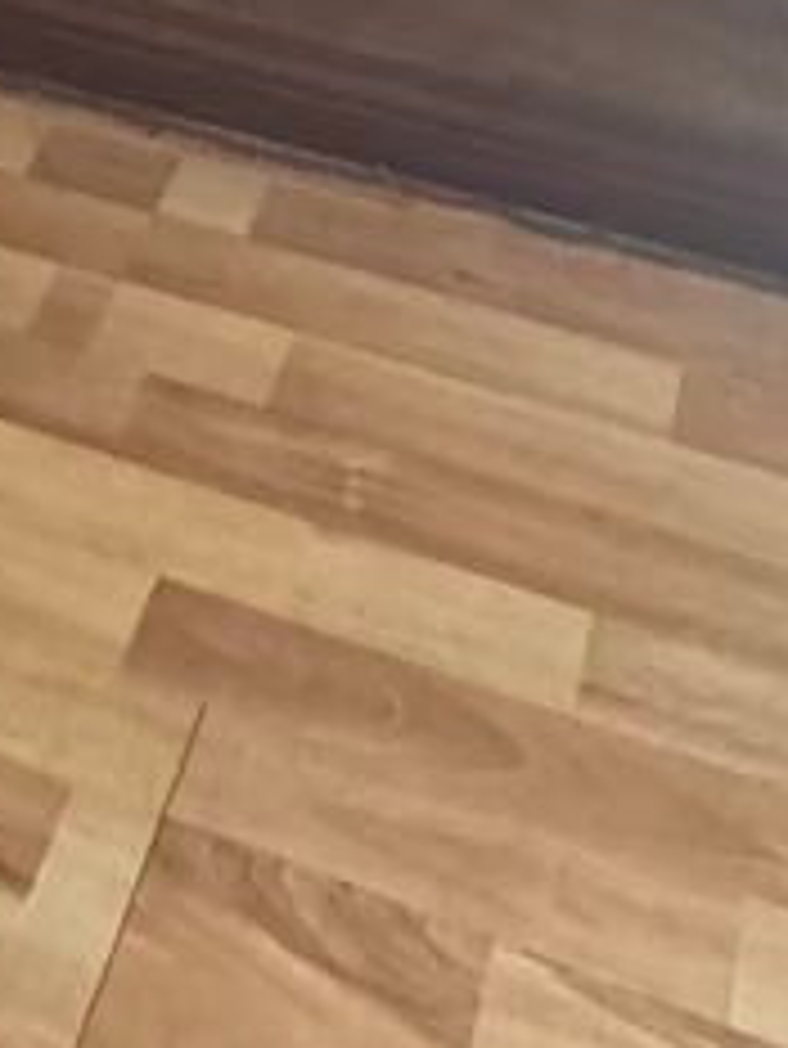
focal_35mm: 72
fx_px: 2183
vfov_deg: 15.2
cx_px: 374
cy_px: -1457
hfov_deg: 20.5
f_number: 2.2
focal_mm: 2.22
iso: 640
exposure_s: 1/60
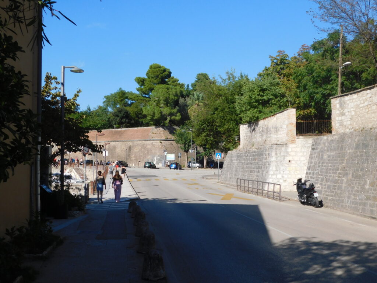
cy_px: 142
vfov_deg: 36.0
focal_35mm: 40
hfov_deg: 46.8
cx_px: 188
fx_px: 436
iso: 125
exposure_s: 1/1250
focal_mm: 7.1
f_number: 3.6
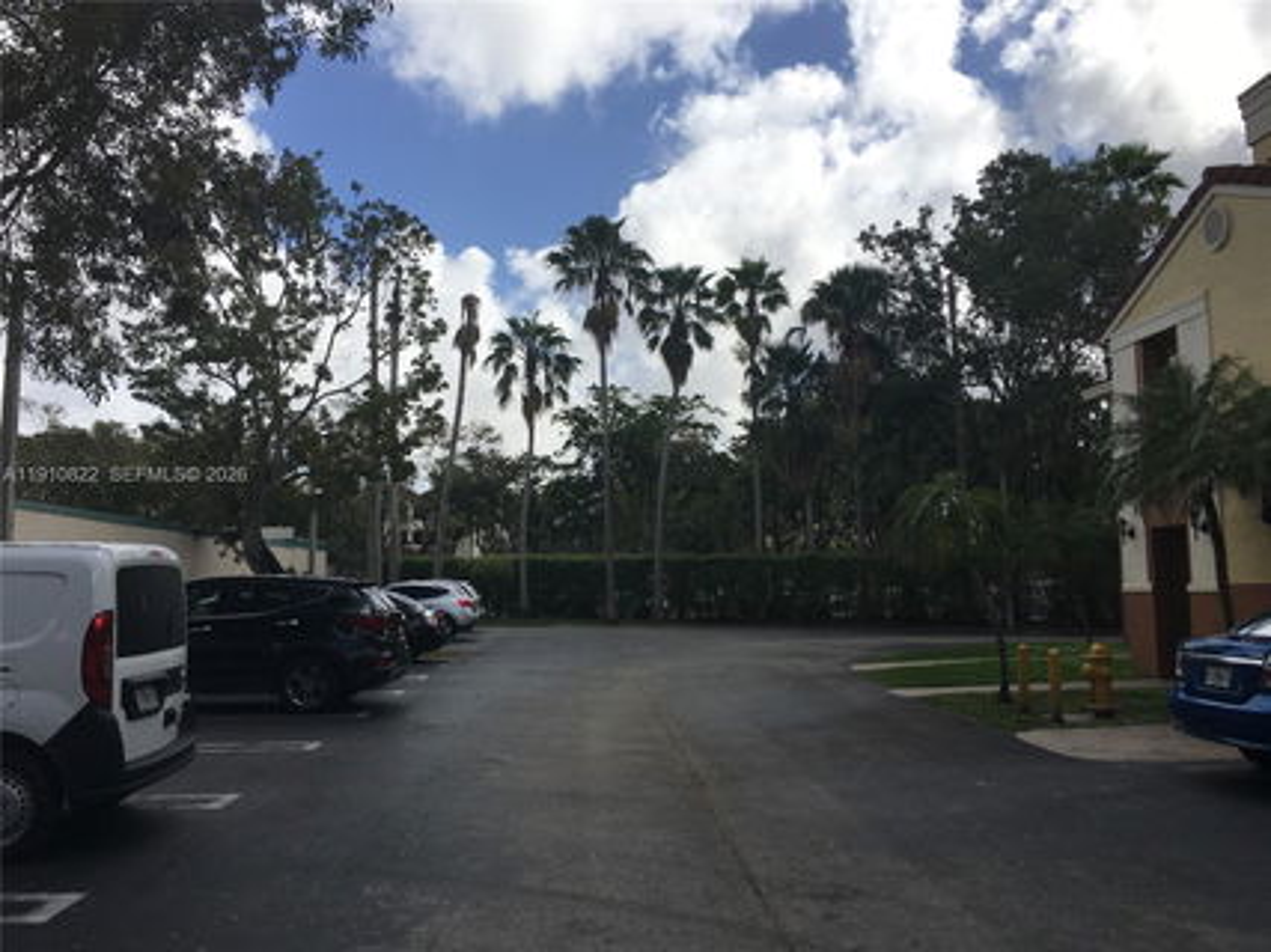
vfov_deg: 48.2
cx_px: 636
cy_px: 476
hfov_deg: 61.7
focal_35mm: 29
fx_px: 1064
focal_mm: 4.15
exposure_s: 1/2331
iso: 25
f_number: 2.2
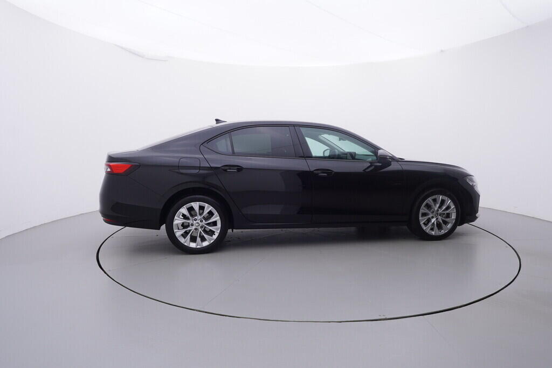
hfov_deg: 77.3
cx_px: 276
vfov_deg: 56.2
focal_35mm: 22
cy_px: 184
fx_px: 345
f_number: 5
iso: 200
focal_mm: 15
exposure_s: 1/80
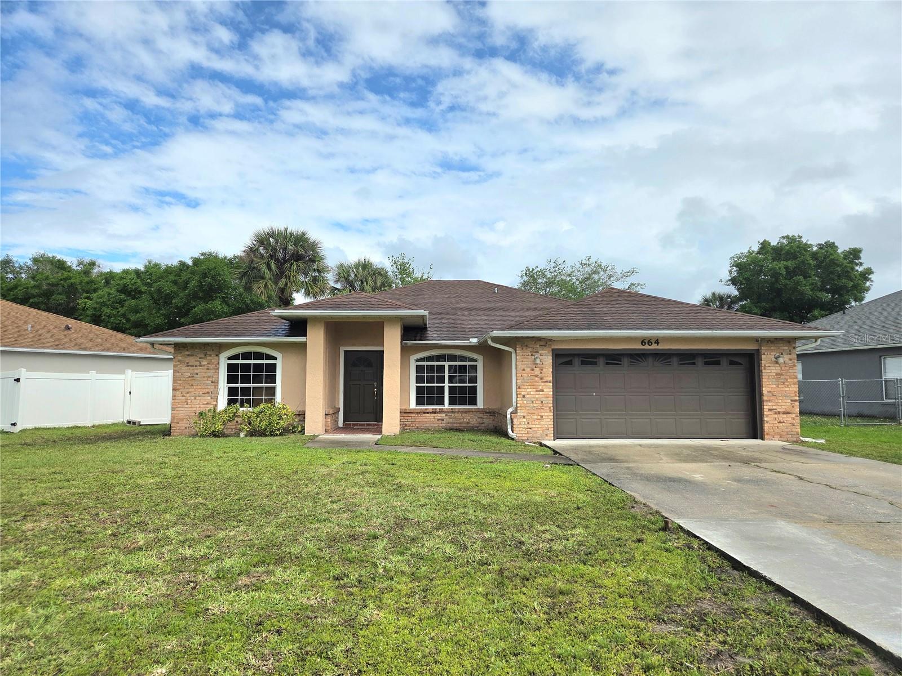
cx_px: 451
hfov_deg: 73.9
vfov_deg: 58.9
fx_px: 599
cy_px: 338
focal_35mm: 23
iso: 80
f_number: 1.8
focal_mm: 5.4
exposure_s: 1/10000
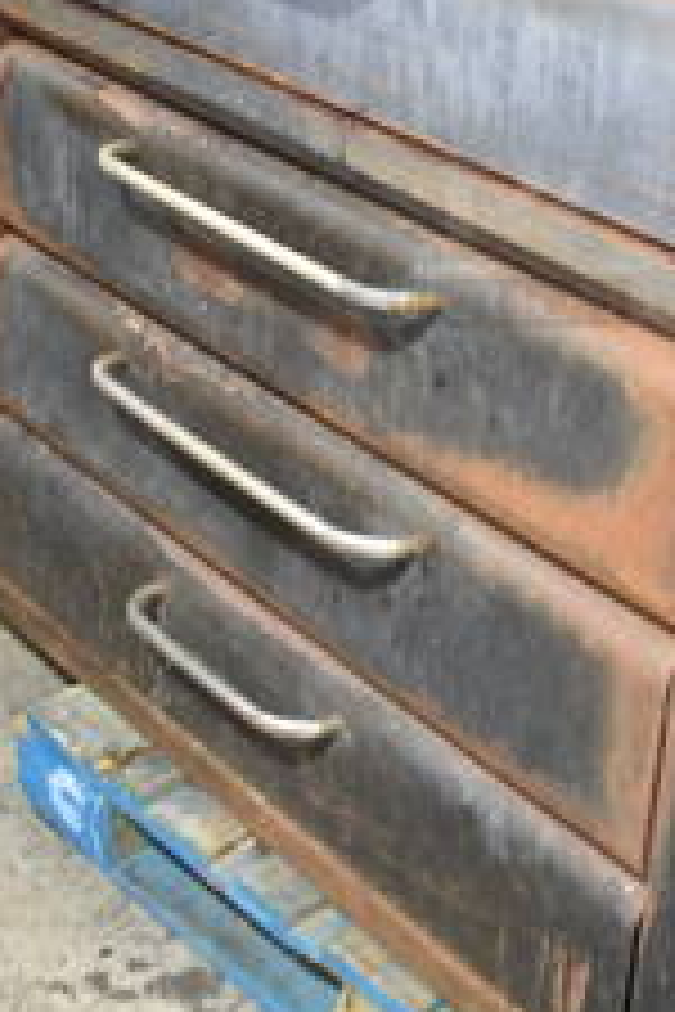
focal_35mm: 67
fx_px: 1886
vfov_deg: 29.4
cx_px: 603
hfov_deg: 19.9
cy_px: 205
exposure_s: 1/30
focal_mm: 21
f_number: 3.8
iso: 720
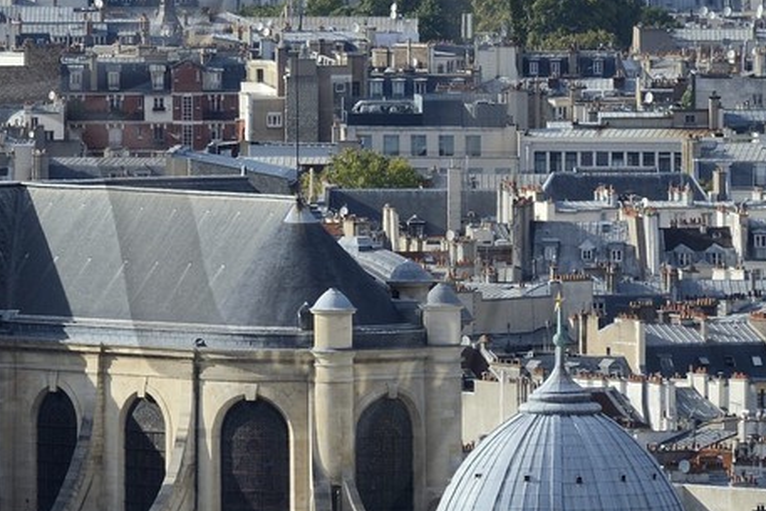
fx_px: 14898
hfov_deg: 2.9
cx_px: -176
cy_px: 109
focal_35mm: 700
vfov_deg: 2.0
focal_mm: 200
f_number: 13
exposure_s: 1/250
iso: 200
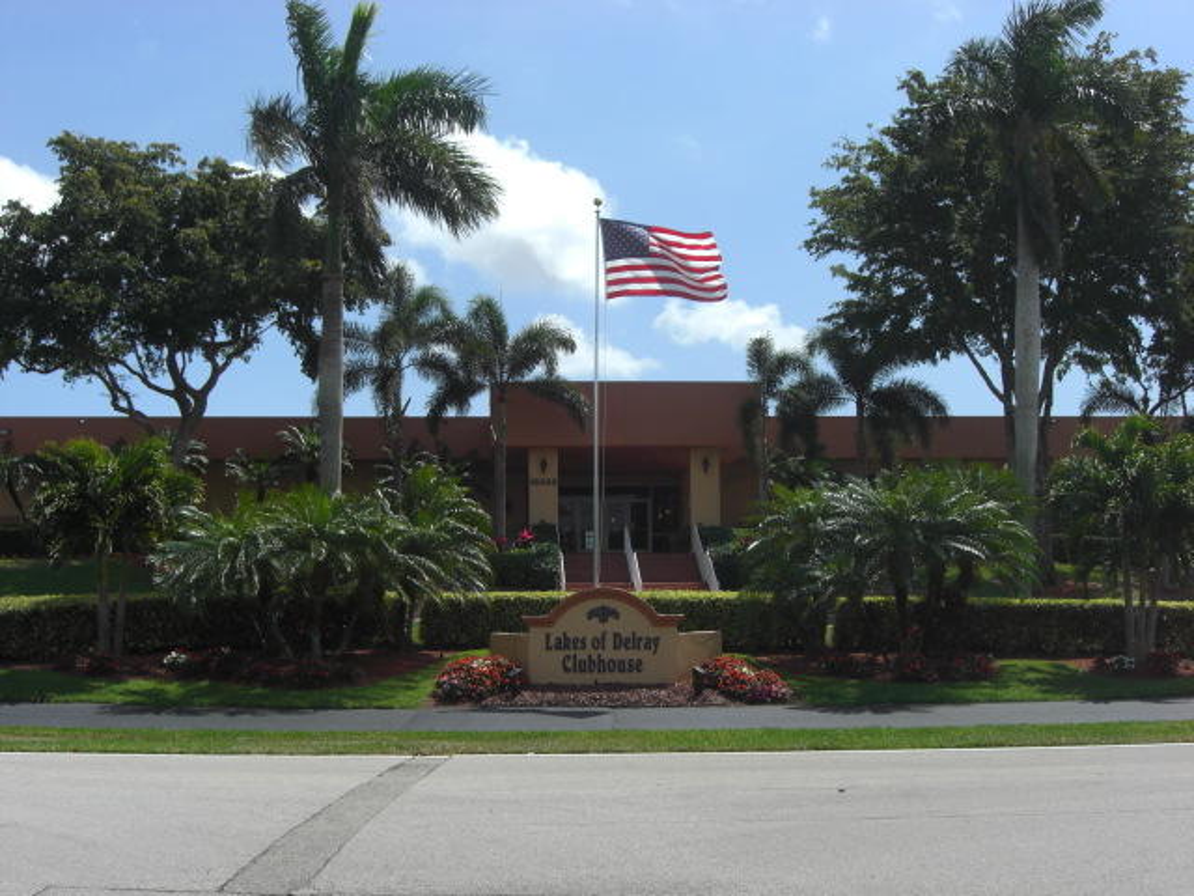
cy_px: 448
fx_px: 1587
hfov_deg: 41.2
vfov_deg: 31.5
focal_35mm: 46
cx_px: 597
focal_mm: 9.5
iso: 80
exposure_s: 1/200
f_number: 8.8
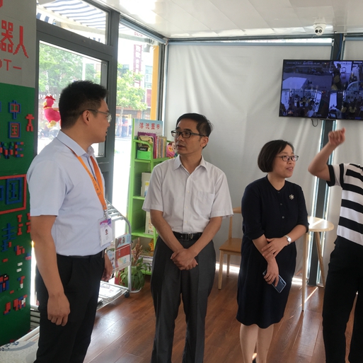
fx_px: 415
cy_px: 183
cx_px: 221
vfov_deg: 47.2
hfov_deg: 46.9
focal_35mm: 35
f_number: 2.2
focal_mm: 4.15
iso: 32
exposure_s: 1/100
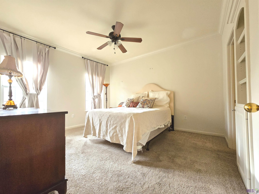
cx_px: 130
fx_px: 97
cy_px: 97
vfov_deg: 89.9
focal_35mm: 13
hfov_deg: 106.2
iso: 800
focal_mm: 2.2
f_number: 2.2
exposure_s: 1/60
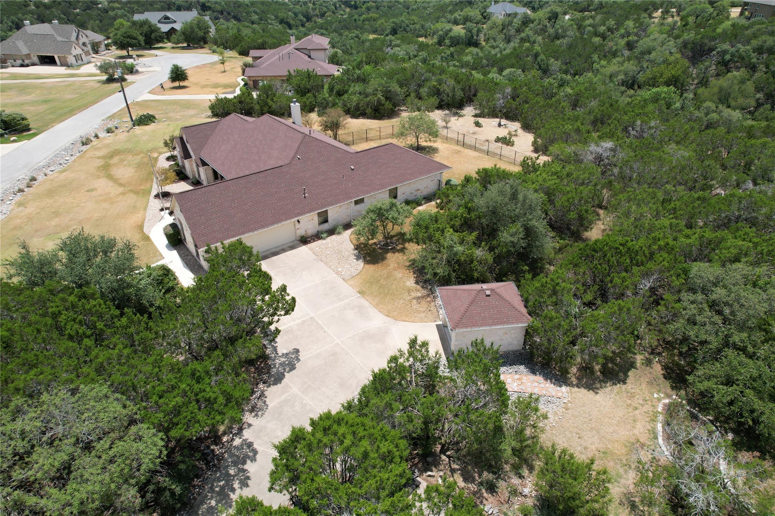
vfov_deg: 57.2
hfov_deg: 78.6
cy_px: 258
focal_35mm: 22
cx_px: 388
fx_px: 474
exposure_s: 1/1600
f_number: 2.8
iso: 130
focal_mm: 8.38
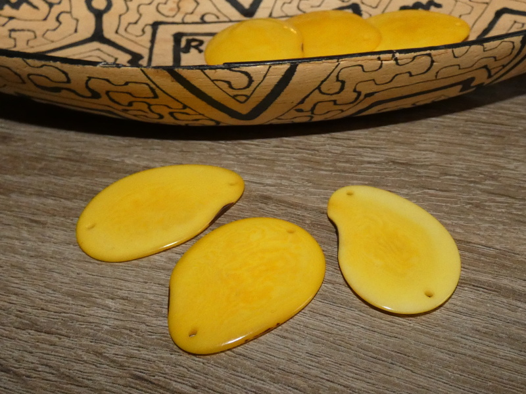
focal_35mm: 20
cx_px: 263
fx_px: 304
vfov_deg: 66.0
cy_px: 197
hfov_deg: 81.7
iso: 500
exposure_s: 1/125
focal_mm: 3.6
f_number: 2.8
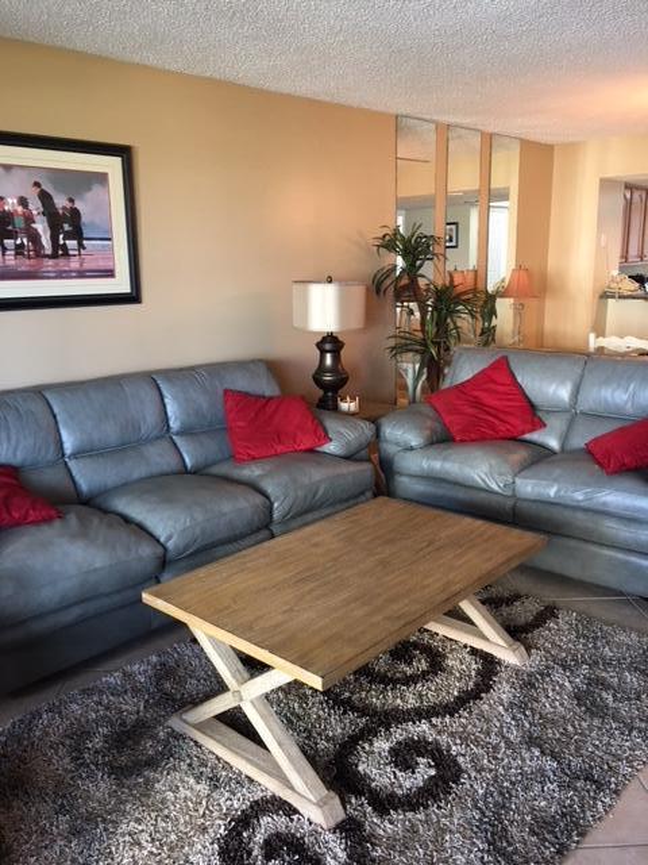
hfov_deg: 48.2
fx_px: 724
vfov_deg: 61.7
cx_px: 324
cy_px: 432
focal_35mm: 29
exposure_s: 1/15
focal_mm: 4.15
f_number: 2.2
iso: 40
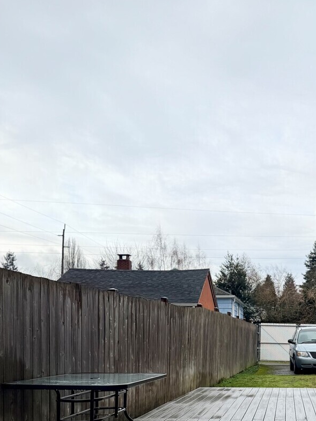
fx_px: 535
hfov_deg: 31.7
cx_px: 268
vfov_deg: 41.0
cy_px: 339
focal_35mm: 44
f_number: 1.78
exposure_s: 1/3145
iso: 80
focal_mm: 6.76
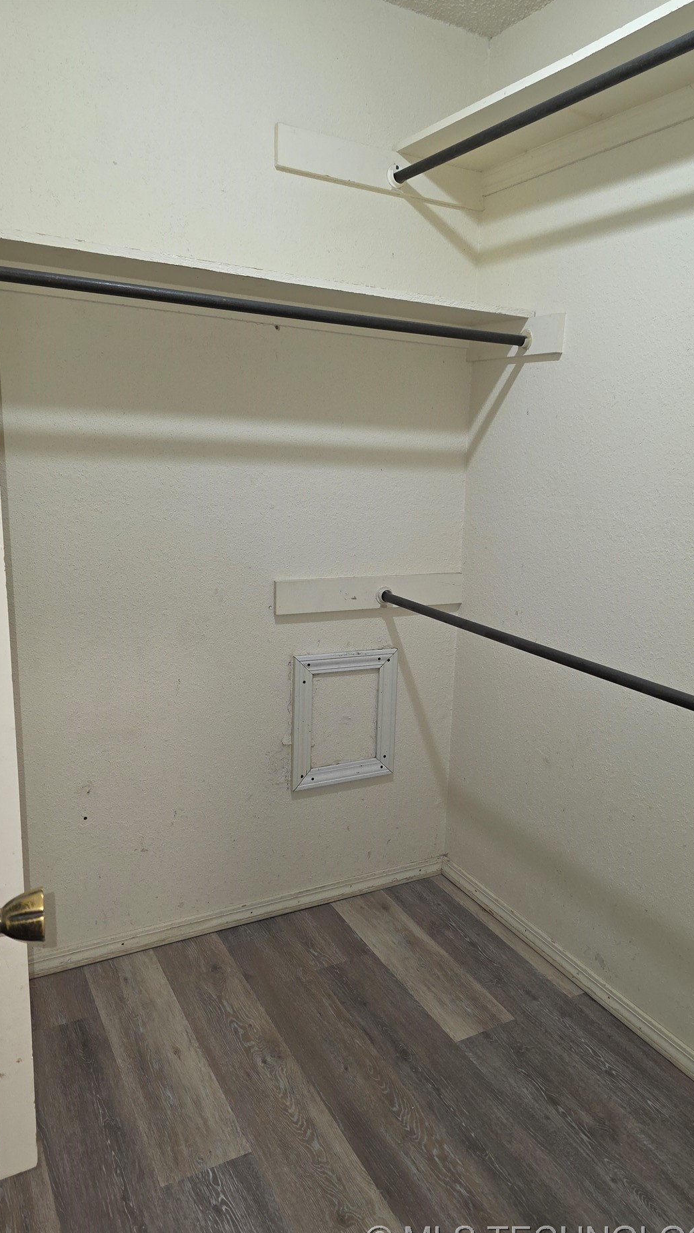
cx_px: 429
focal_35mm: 26
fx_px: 850
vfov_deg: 71.9
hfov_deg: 44.1
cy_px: 638
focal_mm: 6.3
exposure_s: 1/40
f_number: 1.7
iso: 100
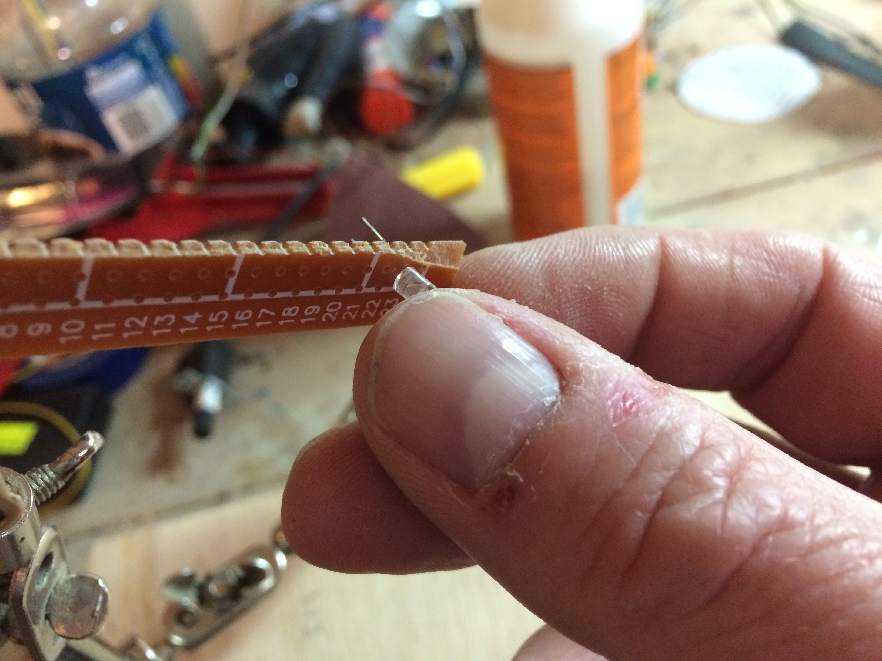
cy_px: 330
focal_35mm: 29
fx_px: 739
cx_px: 441
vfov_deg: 48.2
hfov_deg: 61.7
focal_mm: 4.15
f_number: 2.2
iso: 250
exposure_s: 1/30
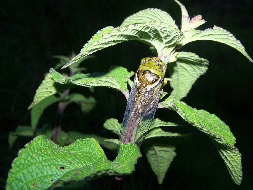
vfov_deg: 35.1
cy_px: 89
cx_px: 135
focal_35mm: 41
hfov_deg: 45.7
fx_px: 300
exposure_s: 1/30
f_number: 2.8
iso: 64
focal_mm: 5.85
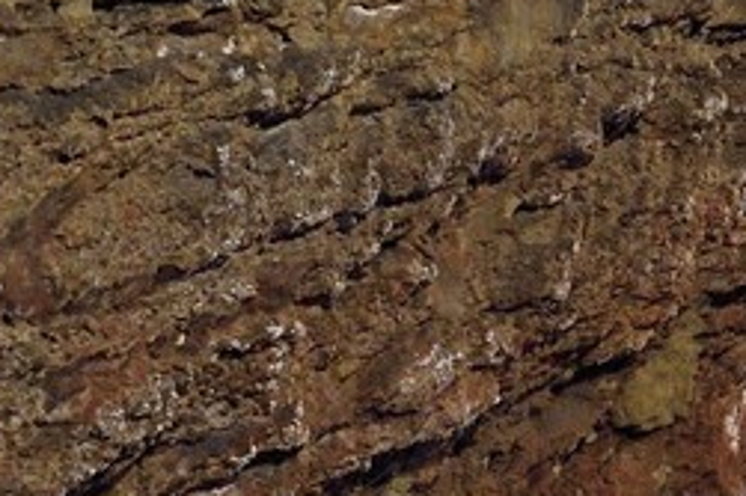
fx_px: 3168
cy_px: 297
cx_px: 2048
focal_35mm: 153
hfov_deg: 10.5
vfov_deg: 9.0
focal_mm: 24
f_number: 5.6
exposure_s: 1/2
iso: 800
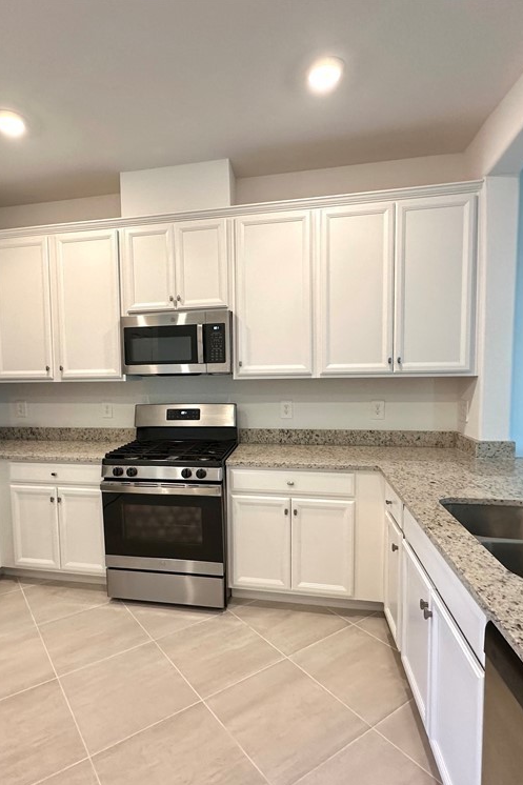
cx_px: 208
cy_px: 401
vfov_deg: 84.0
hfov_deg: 61.4
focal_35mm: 20
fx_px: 436
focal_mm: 2.22
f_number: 2.2
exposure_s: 1/120
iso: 200
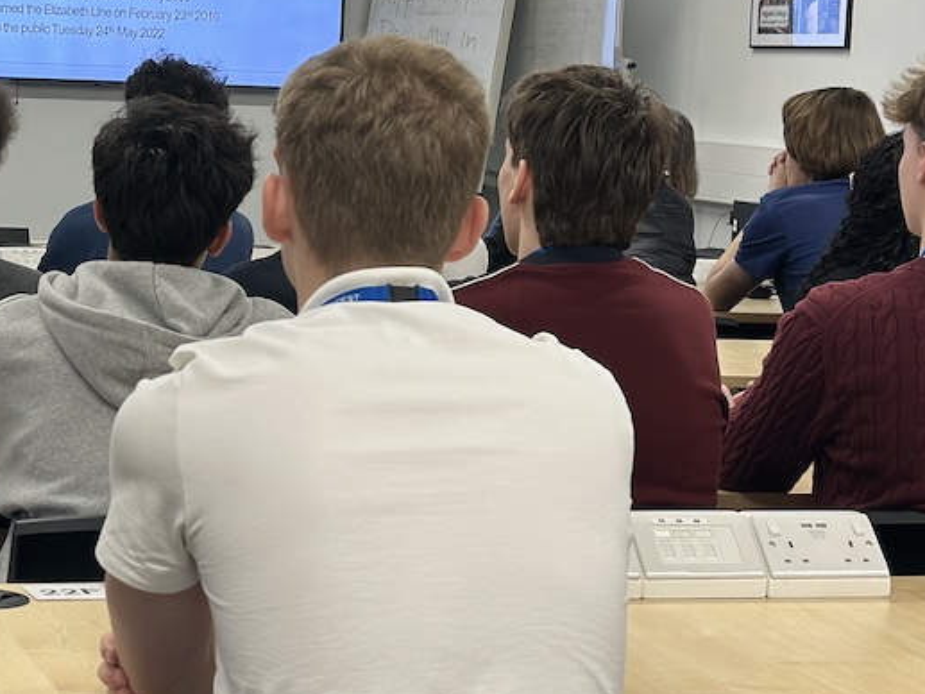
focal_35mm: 95
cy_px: 261
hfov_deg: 20.3
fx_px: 2539
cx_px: 123
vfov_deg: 15.6
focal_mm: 6.86
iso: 80
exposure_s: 1/60
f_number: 1.78
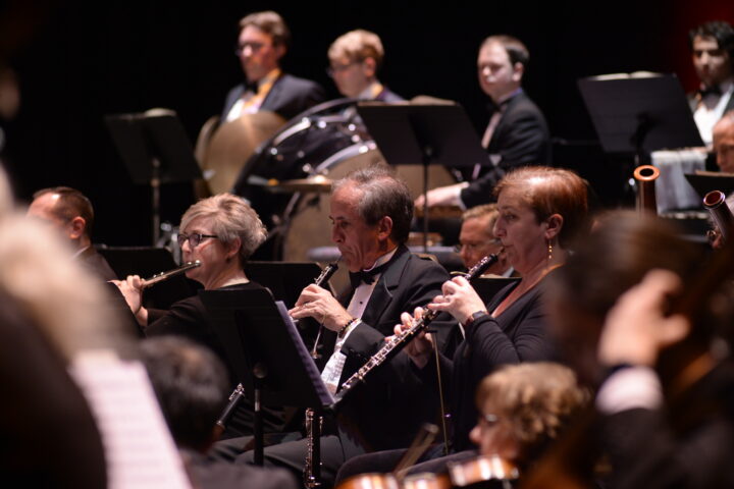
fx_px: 3670
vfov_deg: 7.6
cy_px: 244
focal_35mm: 180
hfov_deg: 11.4
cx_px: 367
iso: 1600
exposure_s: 1/125
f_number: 4
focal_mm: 180
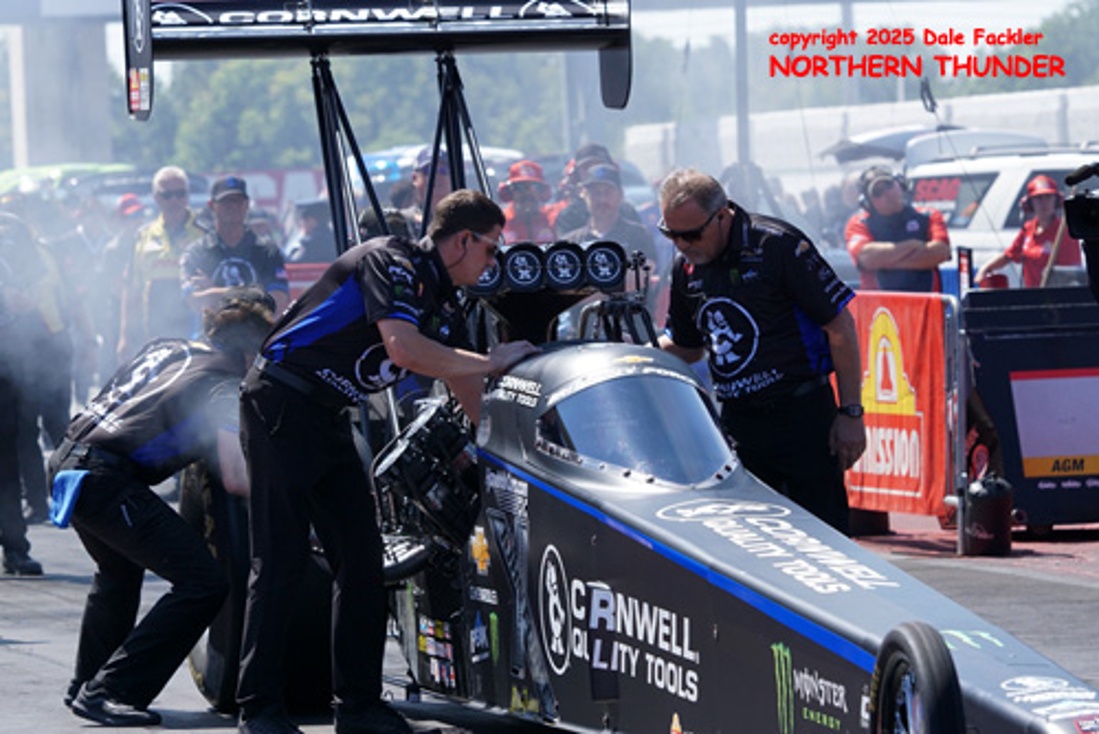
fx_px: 7331
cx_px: 550
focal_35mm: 240
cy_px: 367
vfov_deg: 5.7
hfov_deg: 8.6
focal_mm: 160
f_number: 7.1
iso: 400
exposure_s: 1/640
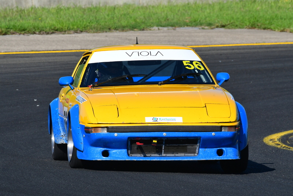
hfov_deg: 3.3
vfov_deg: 2.2
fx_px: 5126
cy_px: 98
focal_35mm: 630
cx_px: 146
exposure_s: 1/640
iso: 500
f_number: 13
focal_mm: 420
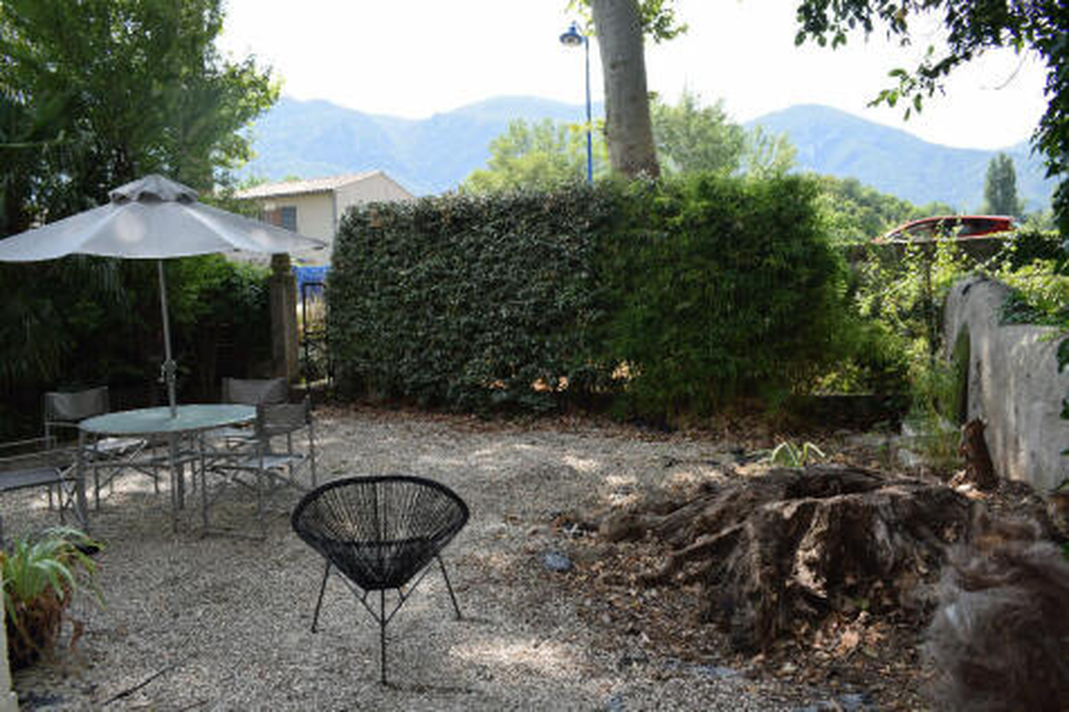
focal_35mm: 30
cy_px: 356
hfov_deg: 61.9
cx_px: 534
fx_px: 890
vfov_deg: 43.6
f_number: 5.6
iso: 100
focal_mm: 20
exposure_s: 1/125
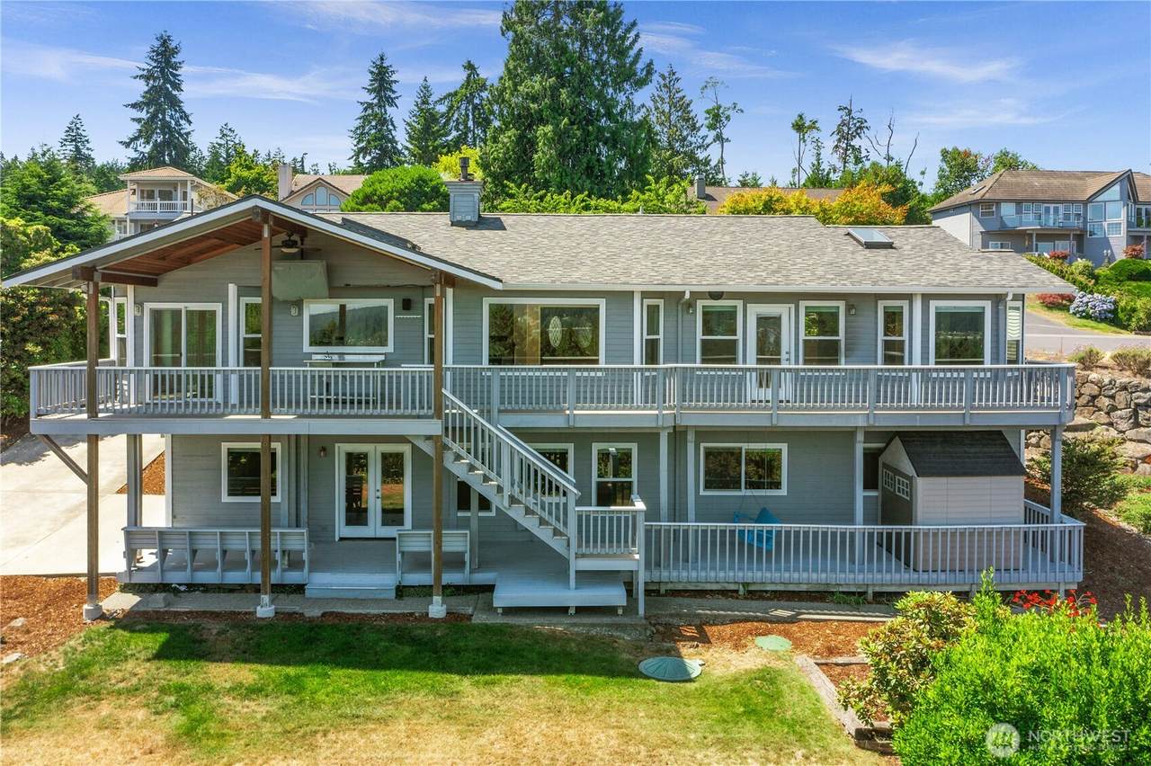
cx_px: 576
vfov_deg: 46.4
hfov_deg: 65.5
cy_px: 383
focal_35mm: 28
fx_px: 895
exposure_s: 1/320
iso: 100
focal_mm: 10.26
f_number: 5
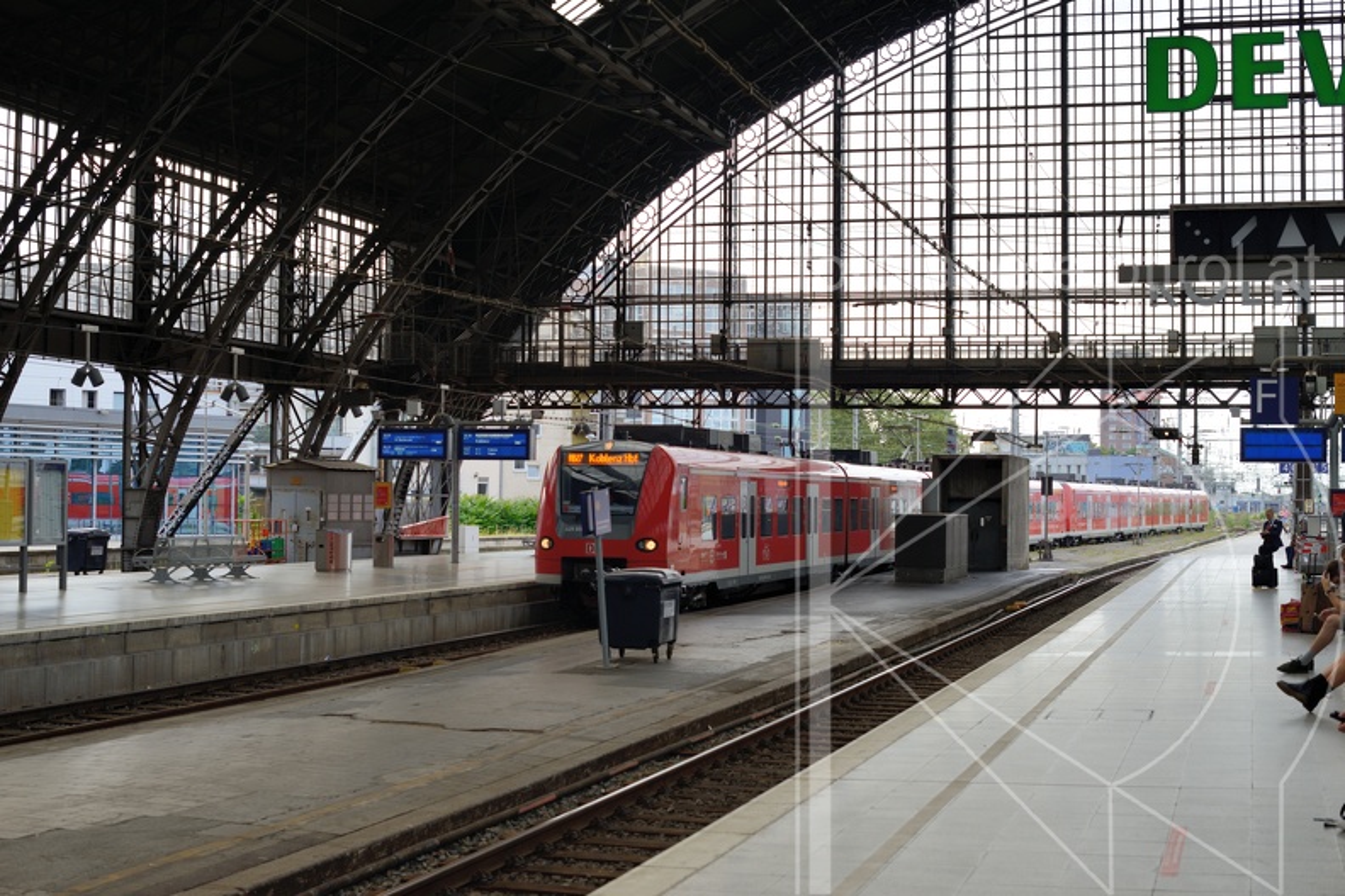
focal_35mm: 50
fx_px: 1868
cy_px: 448
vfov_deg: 27.0
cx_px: 672
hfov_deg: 39.6
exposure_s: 1/160
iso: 160
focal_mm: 50
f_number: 5
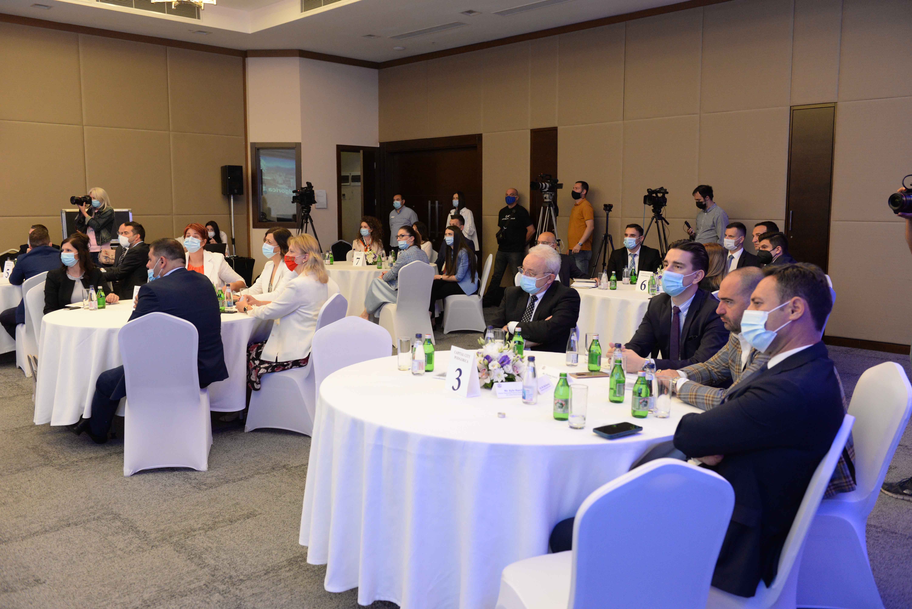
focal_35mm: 32
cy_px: 304
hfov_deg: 58.7
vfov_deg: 41.1
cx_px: 456
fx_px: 811
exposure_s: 1/125
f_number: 4.5
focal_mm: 32
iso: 2500
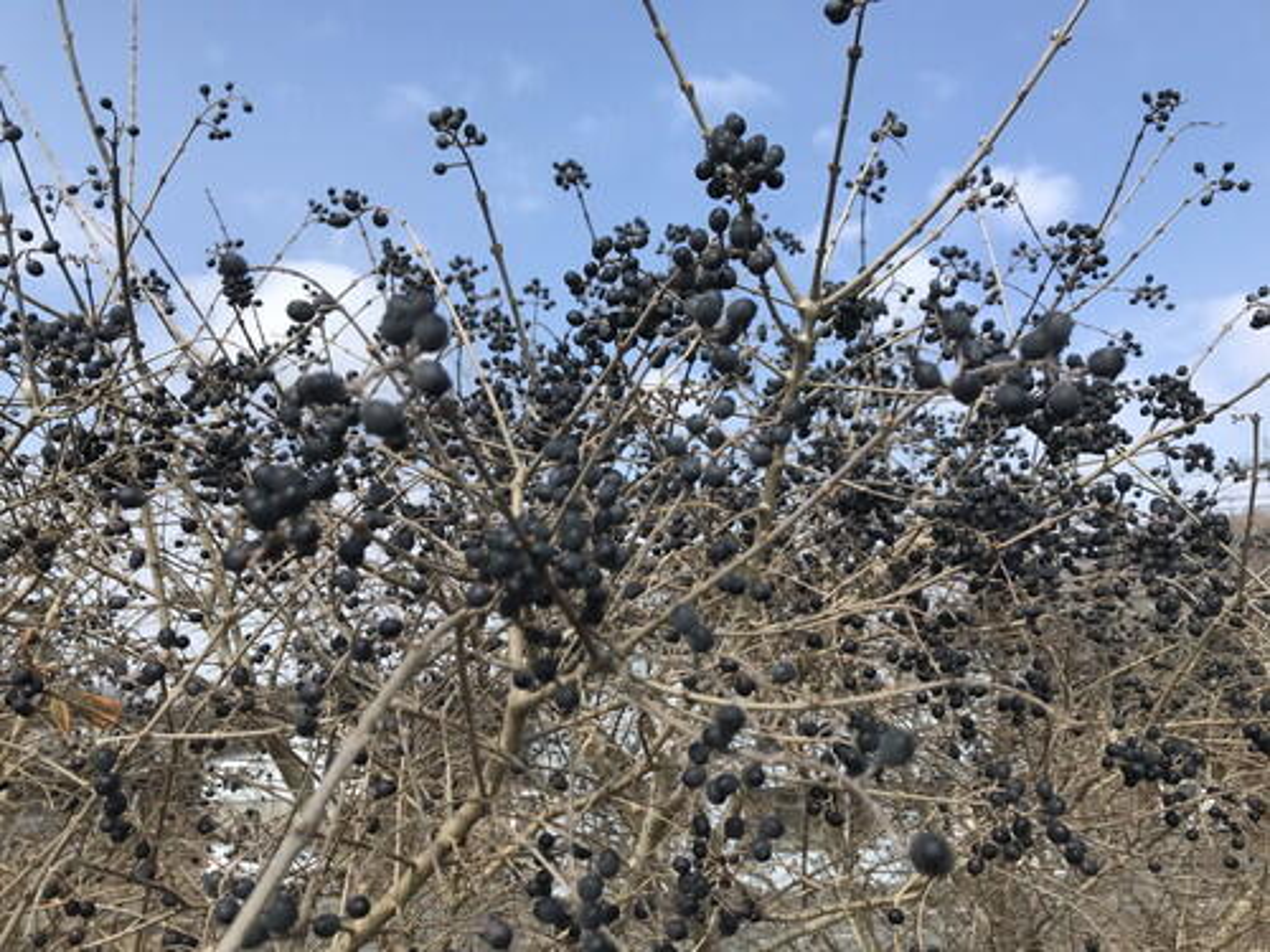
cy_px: 476
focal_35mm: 28
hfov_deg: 63.4
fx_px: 1027
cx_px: 635
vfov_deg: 49.7
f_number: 1.8
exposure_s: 1/1953
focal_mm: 3.99
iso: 20
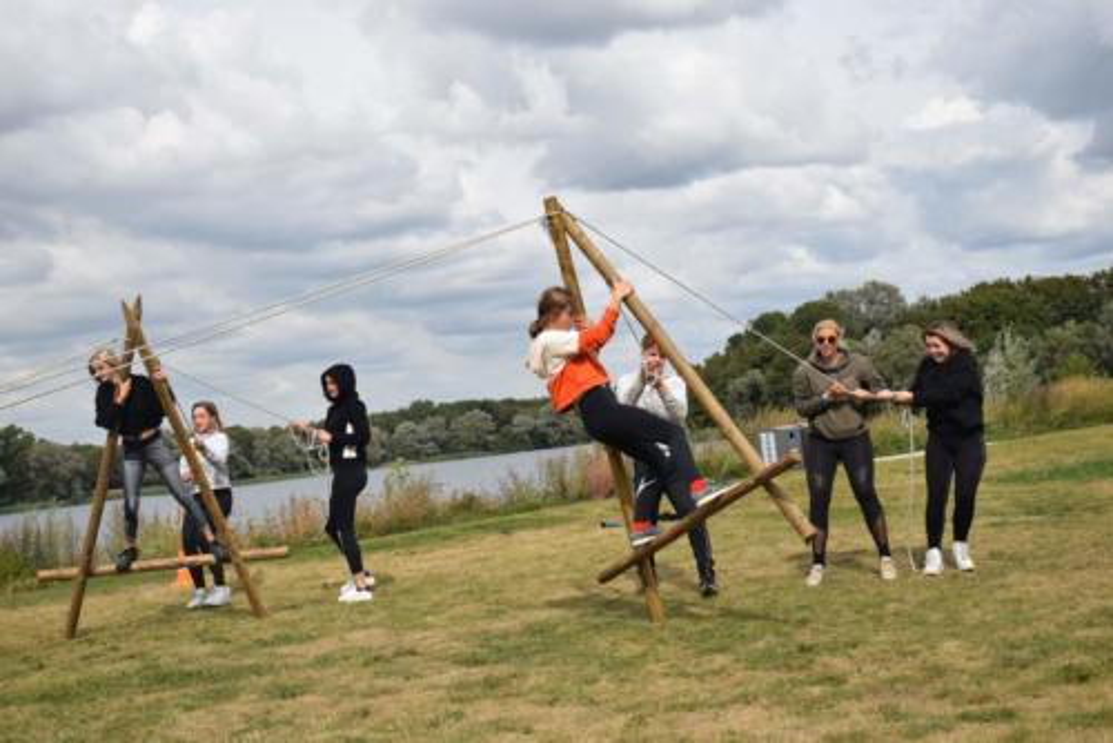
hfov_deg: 38.9
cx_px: 556
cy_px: 372
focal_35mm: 51
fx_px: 1578
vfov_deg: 26.5
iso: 400
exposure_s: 1/1600
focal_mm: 34
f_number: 7.1
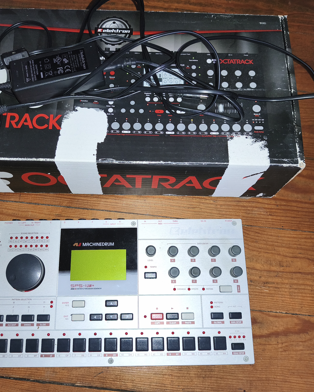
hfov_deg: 48.4
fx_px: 348
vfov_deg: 58.8
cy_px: 196
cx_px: 143
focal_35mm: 30
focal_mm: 6.18
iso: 1000
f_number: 1.65
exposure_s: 1/50
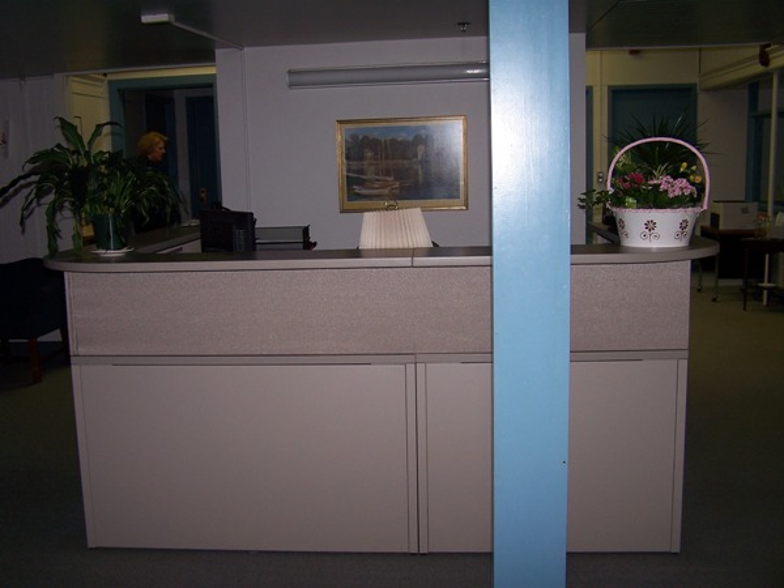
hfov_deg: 49.0
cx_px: 392
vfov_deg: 37.7
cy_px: 294
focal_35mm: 38
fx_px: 861
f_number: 2.8
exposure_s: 1/60
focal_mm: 6.3
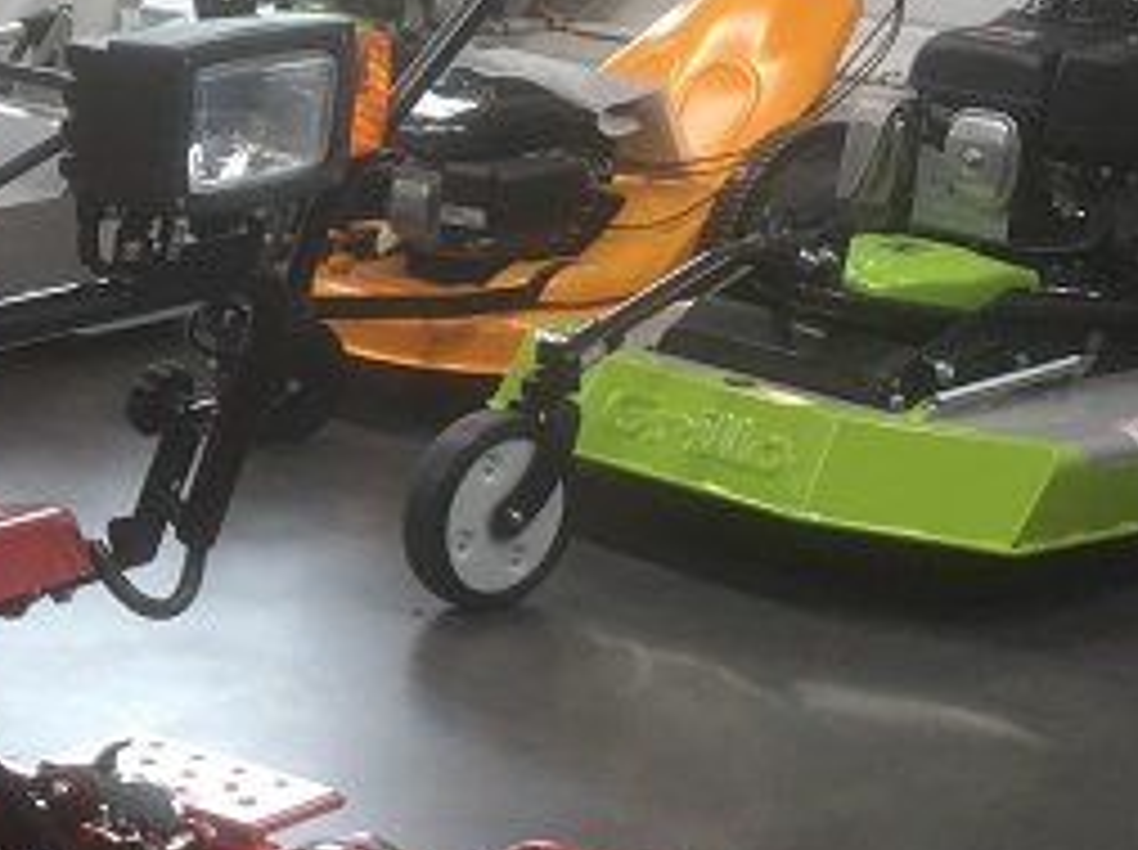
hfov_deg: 16.6
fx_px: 3578
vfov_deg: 13.5
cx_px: -522
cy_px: 468
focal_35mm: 109
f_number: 2.2
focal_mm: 4.15
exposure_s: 1/100
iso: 40
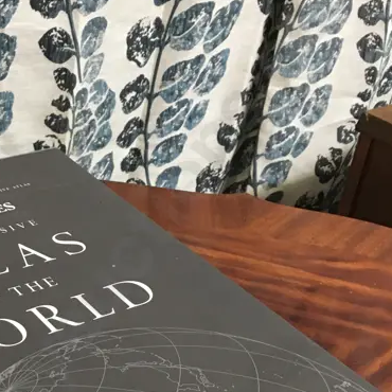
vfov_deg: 23.6
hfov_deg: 23.8
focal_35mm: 71
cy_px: 357
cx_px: 56
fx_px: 910
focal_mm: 4.15
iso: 200
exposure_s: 1/33
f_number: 2.2
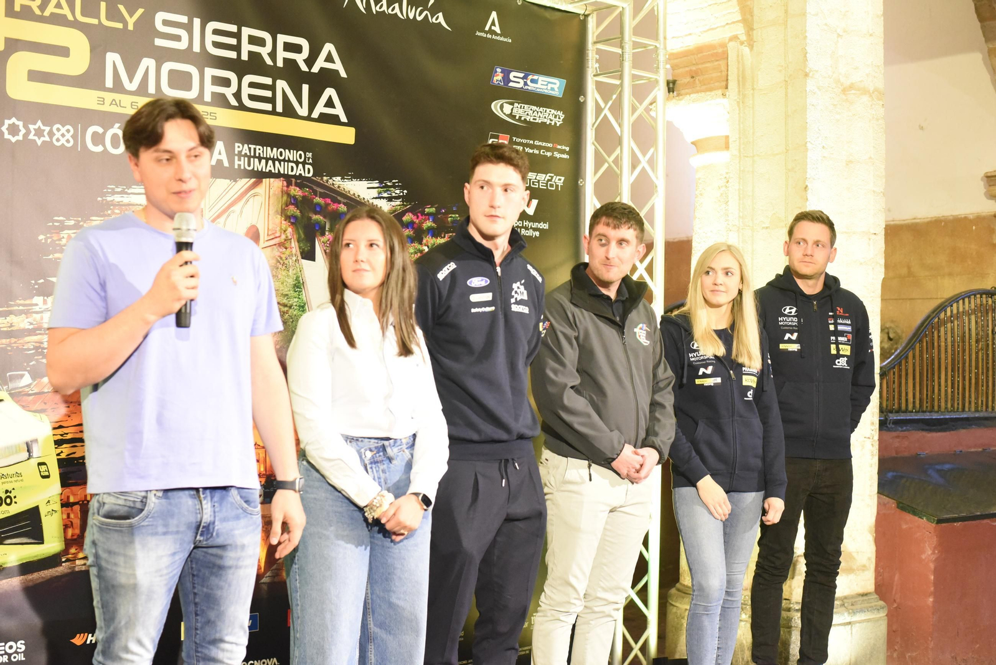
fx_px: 1384
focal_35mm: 50
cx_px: 498
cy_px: 332
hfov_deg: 39.6
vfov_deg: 27.0
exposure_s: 1/250
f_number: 3.5
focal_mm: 50
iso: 7200
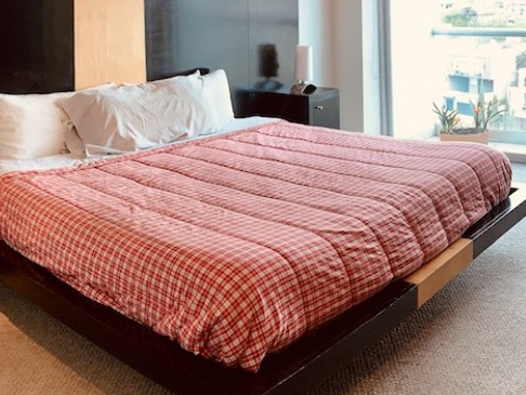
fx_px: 867
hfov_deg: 33.7
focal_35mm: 57
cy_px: 140
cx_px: 229
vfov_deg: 25.6
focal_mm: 4.25
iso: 200
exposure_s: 1/120
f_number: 1.8
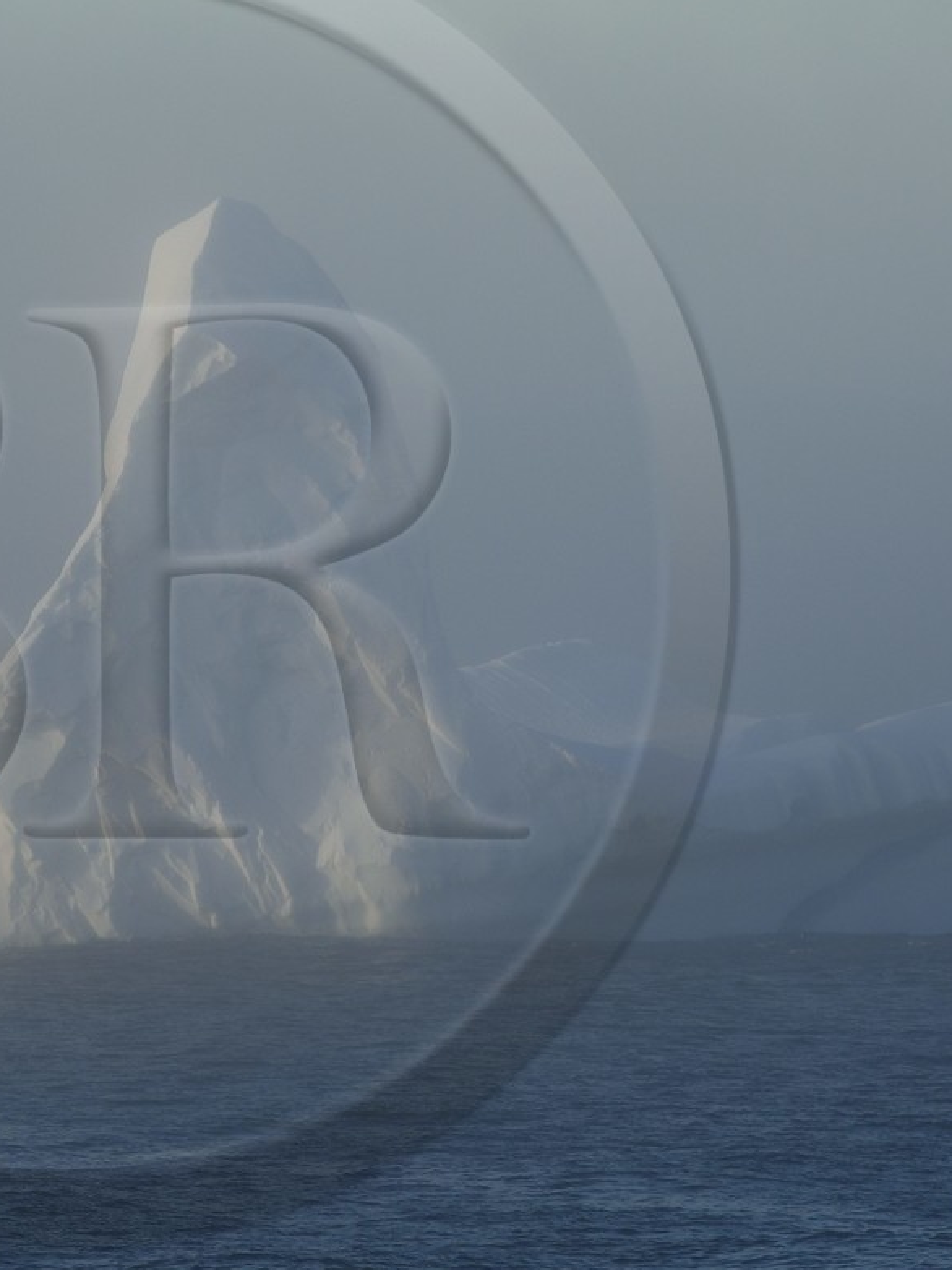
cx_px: 60
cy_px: 574
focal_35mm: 393
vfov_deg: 5.0
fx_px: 14415
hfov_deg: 3.8
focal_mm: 200
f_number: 7.1
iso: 200
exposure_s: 1/320
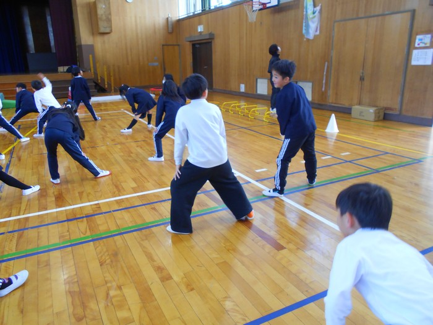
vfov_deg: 53.1
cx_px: 216
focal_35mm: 26
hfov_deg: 67.3
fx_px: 325
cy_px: 162
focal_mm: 4.6
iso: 160
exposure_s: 1/30
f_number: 3.2
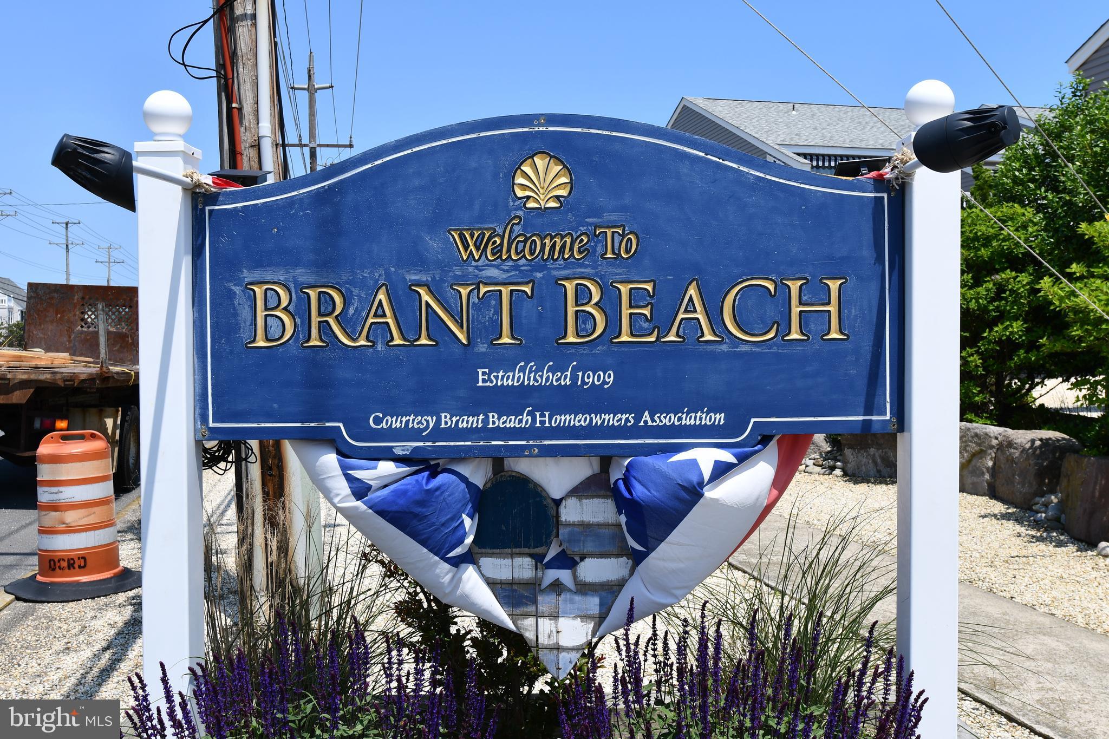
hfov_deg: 55.8
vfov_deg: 38.9
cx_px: 554
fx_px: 1047
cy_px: 370
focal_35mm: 34
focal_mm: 23
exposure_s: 1/320
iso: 100
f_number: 9
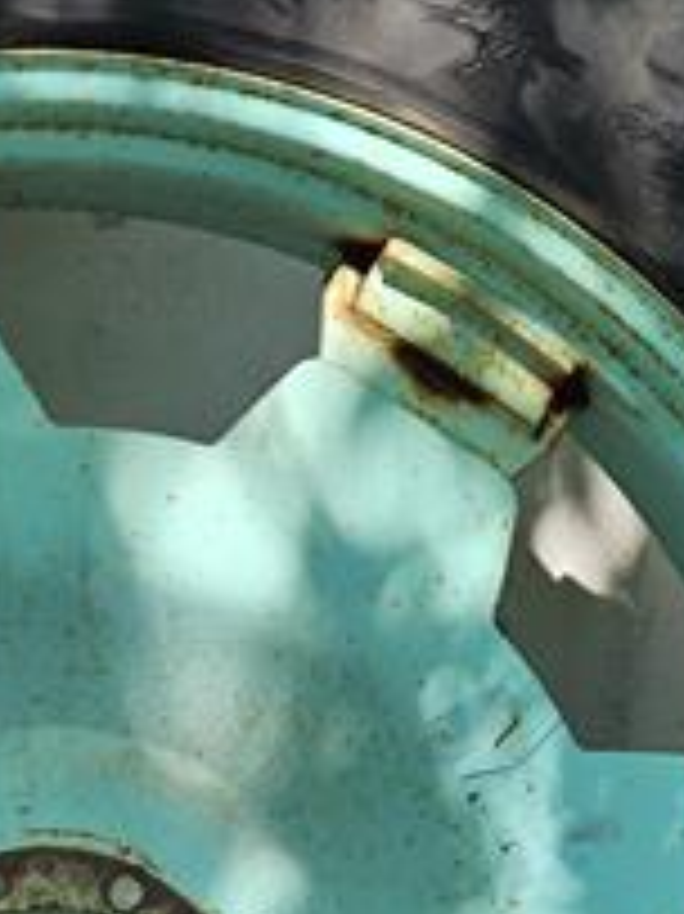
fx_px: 2295
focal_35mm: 87
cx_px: 94
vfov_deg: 19.8
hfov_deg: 16.8
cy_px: 1328
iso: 25
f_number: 1.8
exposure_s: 1/215
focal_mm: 5.4
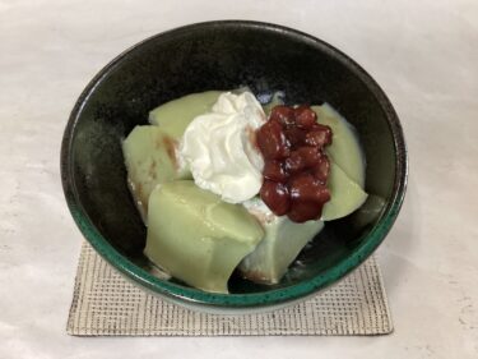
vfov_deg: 45.4
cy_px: 180
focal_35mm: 31
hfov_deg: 58.4
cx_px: 239
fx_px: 428
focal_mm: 3.3
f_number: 2.4
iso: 200
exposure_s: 1/50
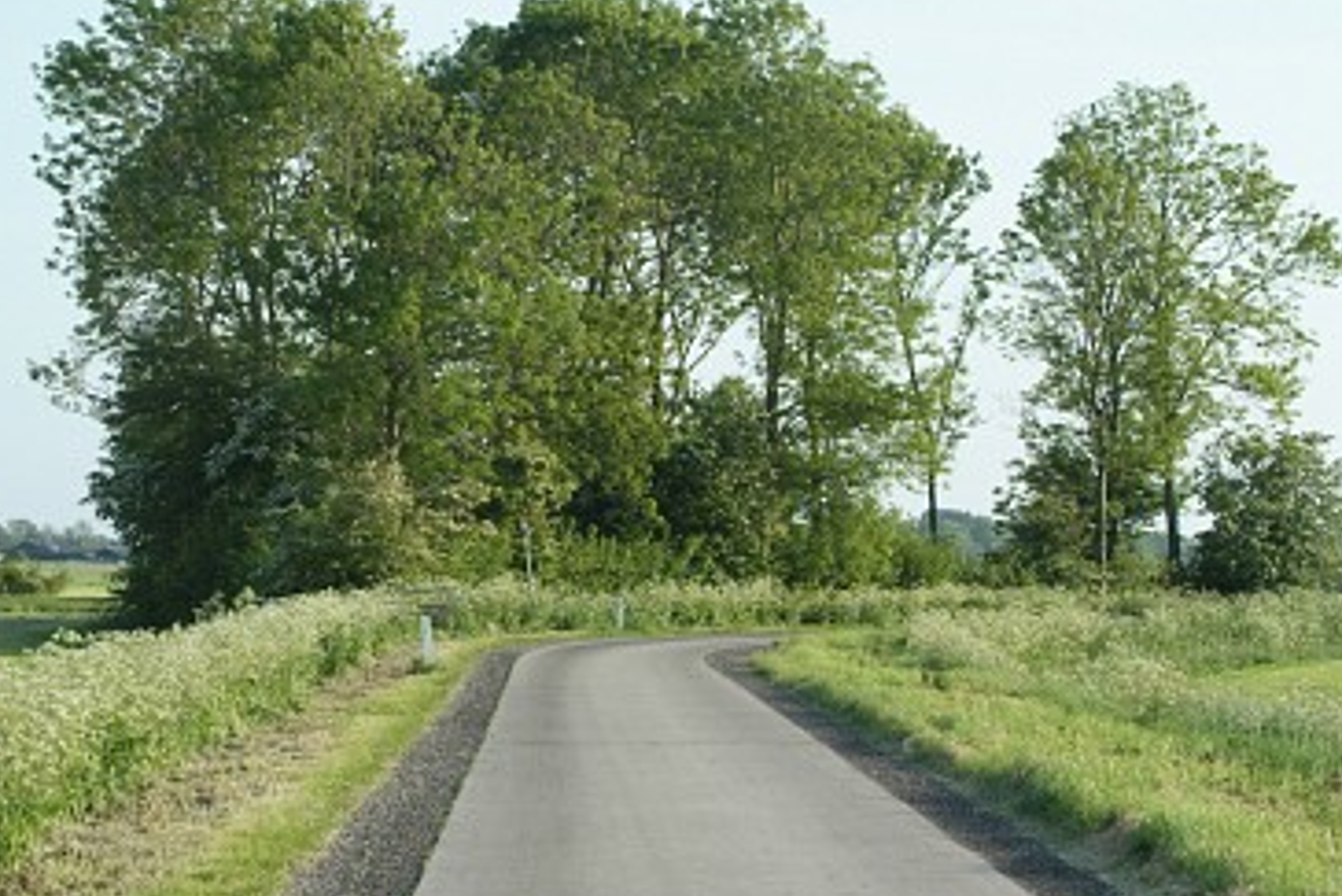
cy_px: 441
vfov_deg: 11.9
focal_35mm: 115
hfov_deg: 17.8
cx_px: 601
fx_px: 4288
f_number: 16
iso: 400
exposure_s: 1/90
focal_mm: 62
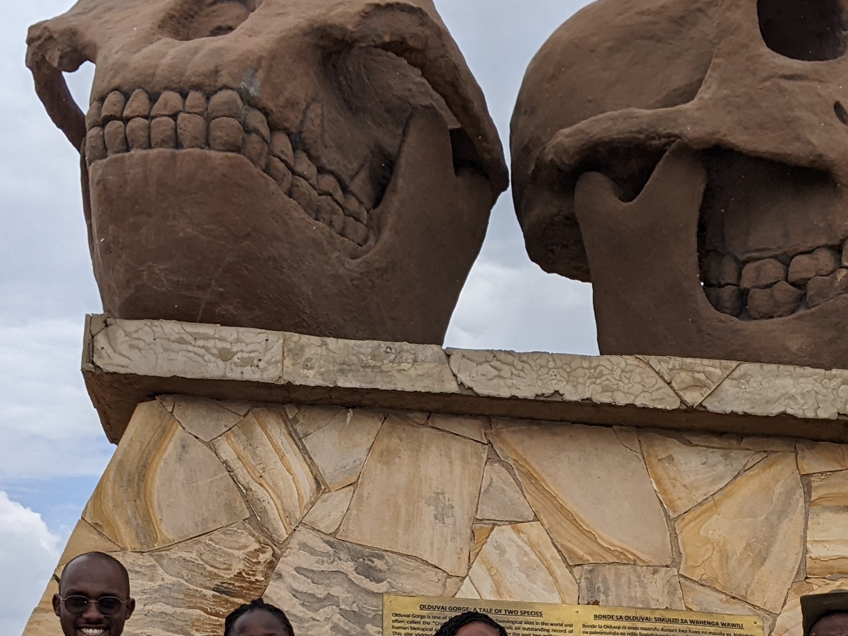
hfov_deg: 25.6
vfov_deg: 18.8
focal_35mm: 76
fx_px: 1862
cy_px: 657
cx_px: 524
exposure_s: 1/3906
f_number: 1.8
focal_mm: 4.44
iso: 67
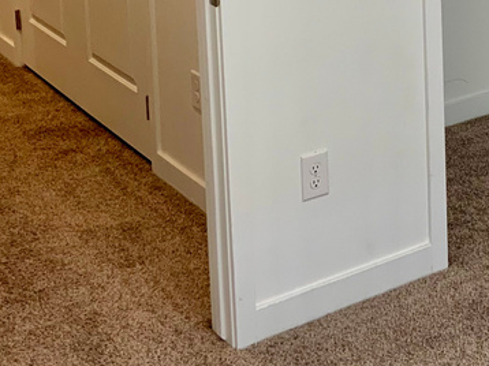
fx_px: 1172
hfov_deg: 22.8
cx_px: 473
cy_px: -120
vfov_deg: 16.7
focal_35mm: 83
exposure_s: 1/60
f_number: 1.8
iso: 40
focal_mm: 3
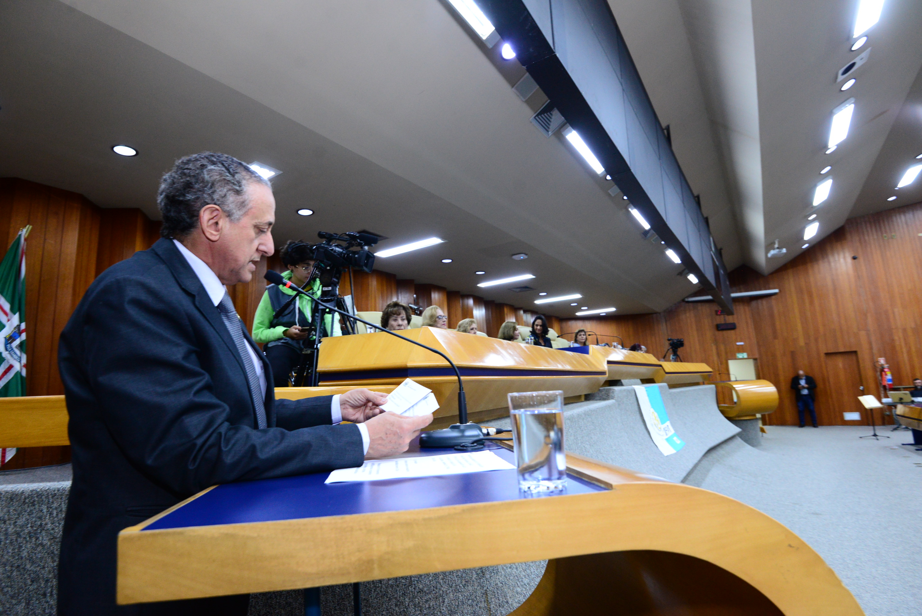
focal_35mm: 18
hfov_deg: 90.0
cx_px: 461
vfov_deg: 67.4
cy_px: 308
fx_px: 461
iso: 2500
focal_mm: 18
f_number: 5
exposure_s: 1/60
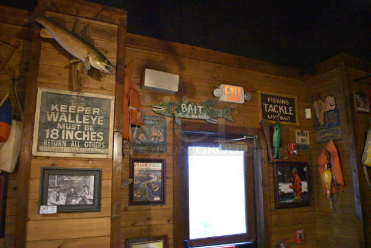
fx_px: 279
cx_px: 186
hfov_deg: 67.3
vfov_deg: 48.0
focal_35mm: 27
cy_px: 124
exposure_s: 1/100
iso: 12800
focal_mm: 18
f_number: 3.5
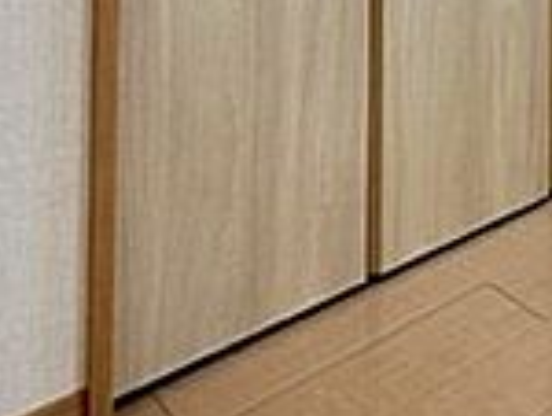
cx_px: 659
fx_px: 894
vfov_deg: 21.0
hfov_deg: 29.6
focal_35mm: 56
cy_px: -250
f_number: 2.2
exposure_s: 1/120
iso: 160
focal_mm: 2.22
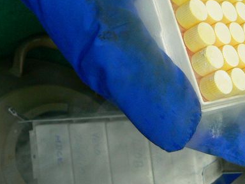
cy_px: 52
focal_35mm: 60
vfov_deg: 24.2
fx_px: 425
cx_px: 202
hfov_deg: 31.2
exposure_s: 1/40
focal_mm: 6
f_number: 2.8
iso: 200
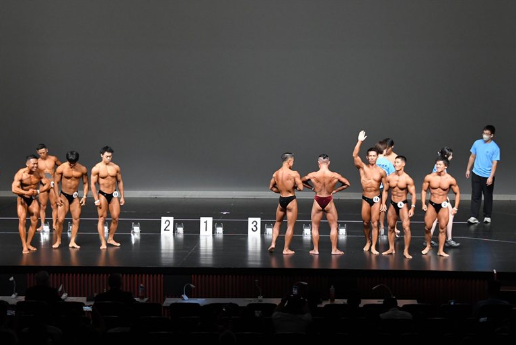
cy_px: 172
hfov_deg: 19.3
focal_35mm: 106
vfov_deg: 12.9
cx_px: 257
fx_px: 1520
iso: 4000
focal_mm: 70
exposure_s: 1/400
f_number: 5.6
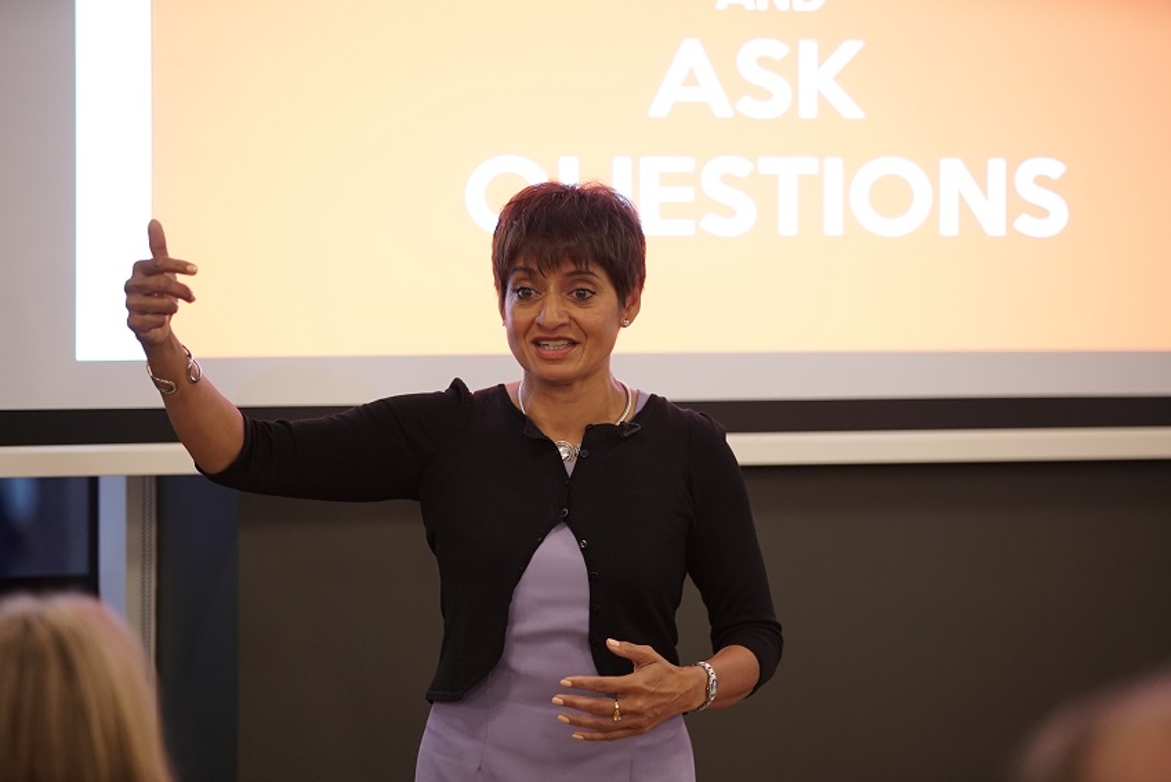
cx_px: 586
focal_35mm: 155
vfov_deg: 8.9
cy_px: 391
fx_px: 5043
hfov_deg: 13.2
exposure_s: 1/100
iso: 2000
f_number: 2.8
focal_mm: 155
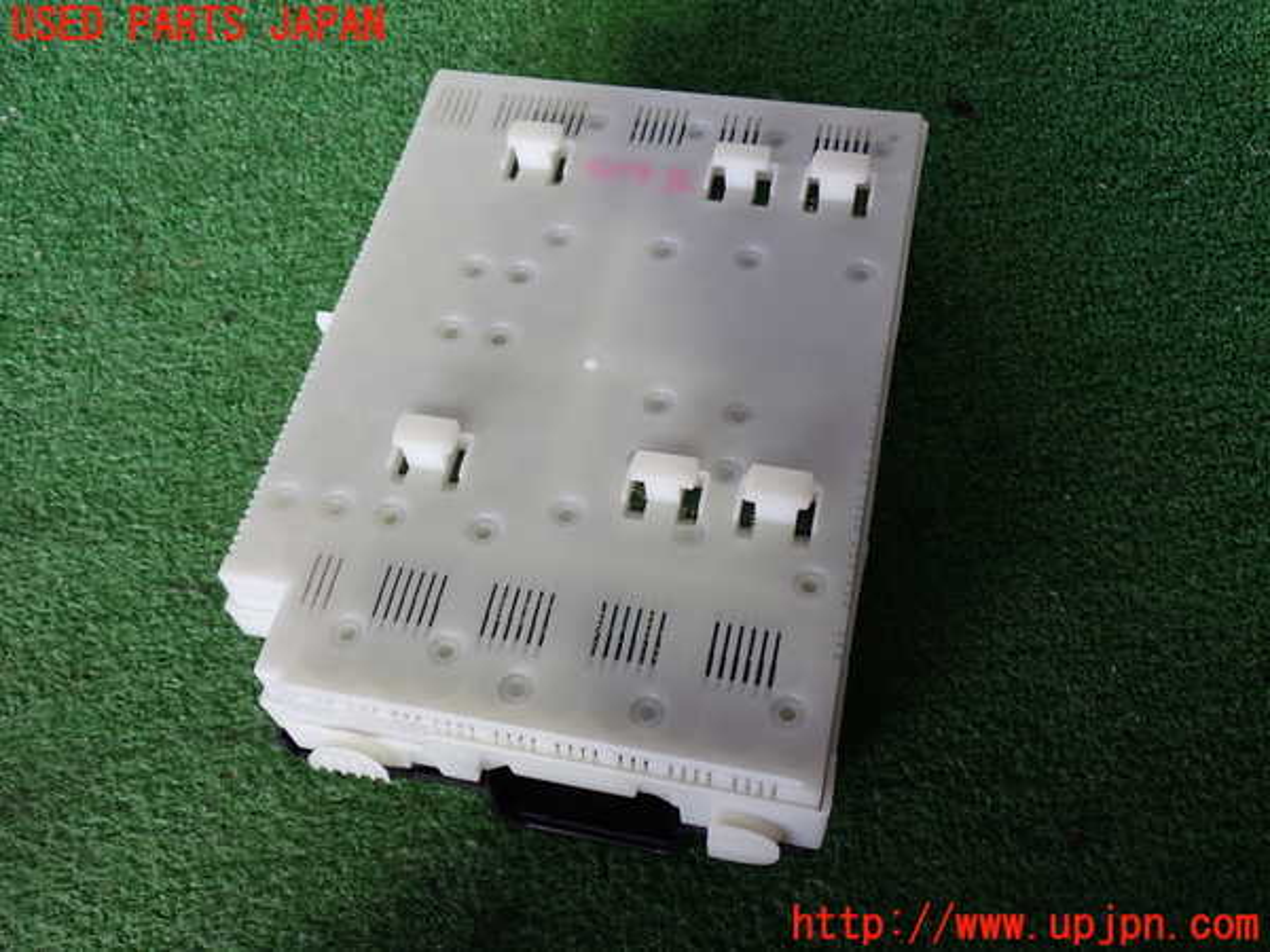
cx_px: 635
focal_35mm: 36
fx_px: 1321
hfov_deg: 51.4
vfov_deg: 39.7
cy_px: 476
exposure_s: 1/40
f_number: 2.5
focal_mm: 6.37
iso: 200
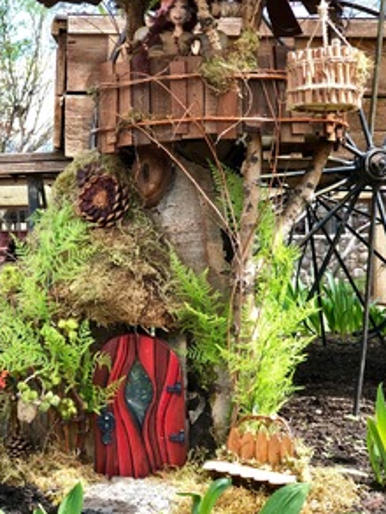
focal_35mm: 70
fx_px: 1040
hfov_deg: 21.0
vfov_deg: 27.8
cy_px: 240
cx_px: 182
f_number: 2.8
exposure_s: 1/120
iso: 25
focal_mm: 6.6
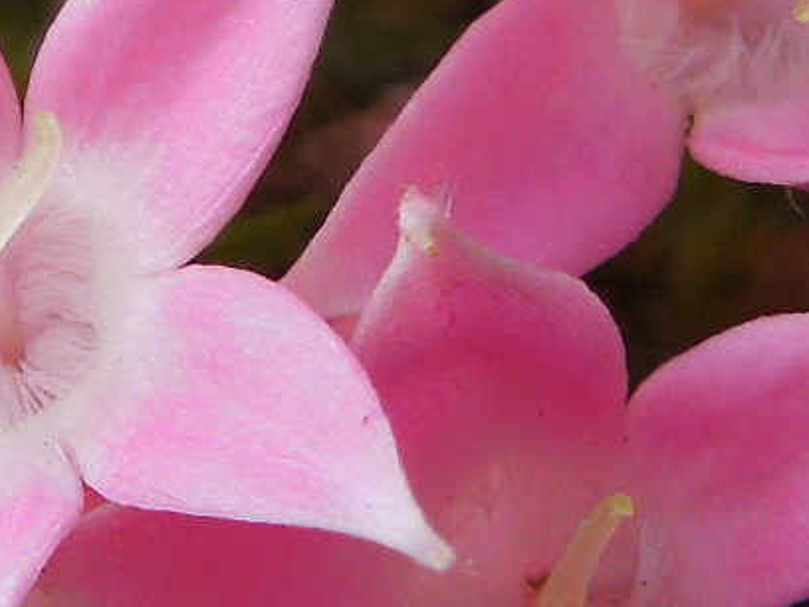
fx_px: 8016
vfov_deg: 4.3
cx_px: -52
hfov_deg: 5.8
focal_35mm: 343
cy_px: -210
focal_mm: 9.8
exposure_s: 1/250
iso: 100
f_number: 4.2
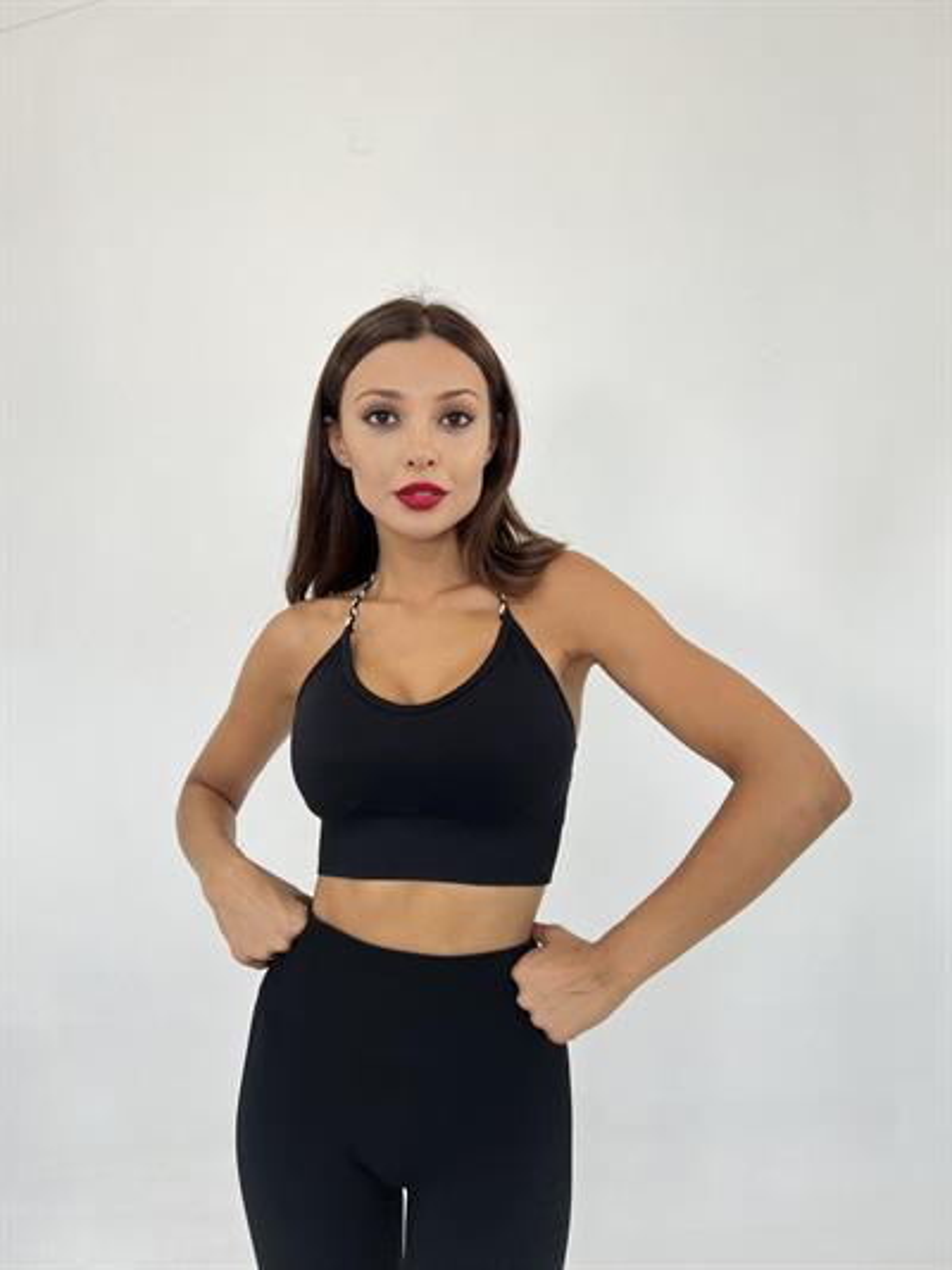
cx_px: 476
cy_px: 635
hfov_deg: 53.1
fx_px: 953
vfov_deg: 67.3
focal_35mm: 26
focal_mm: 5.7
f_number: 1.5
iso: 40
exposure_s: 1/129
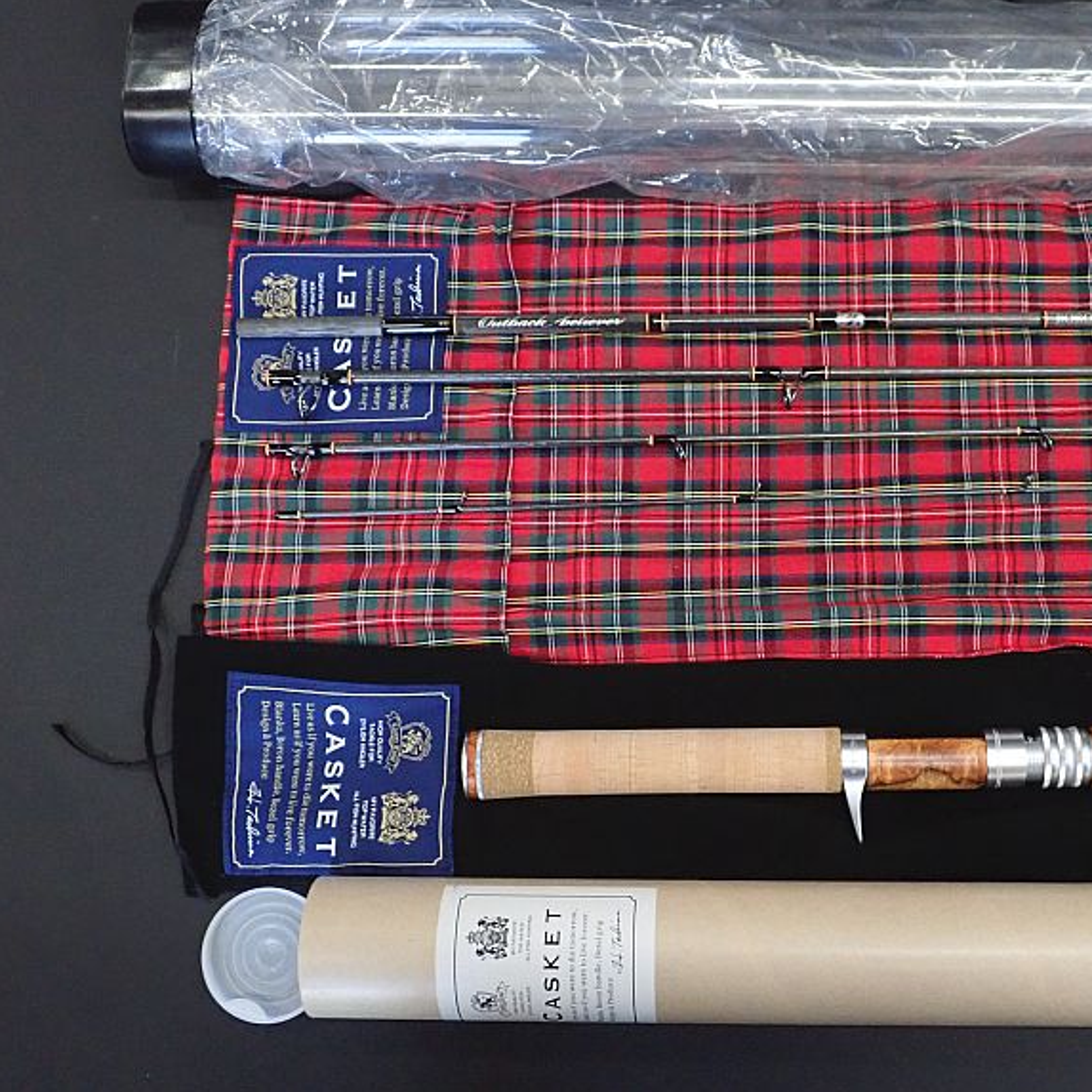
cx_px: 713
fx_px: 1321
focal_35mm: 37
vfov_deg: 44.9
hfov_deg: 44.4
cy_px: 526
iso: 800
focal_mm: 5.5
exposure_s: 1/40
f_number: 3.2
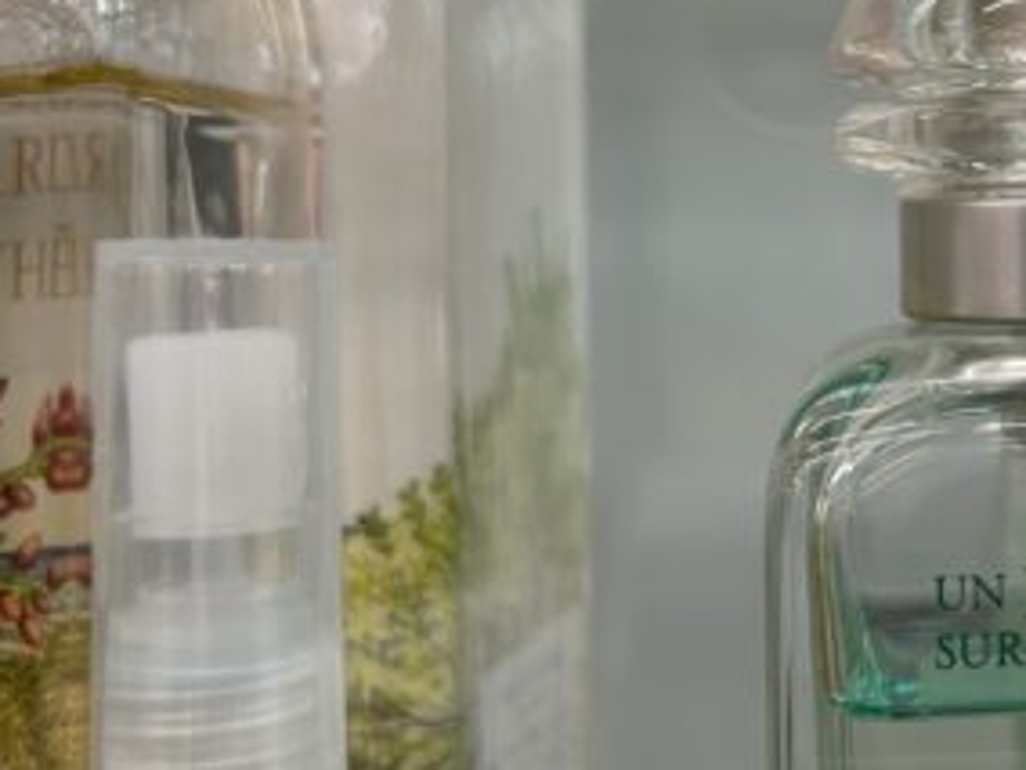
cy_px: 287
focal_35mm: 64
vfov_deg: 22.9
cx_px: 1138
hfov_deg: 27.6
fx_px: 1897
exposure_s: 1/100
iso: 50
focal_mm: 5.7
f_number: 1.5
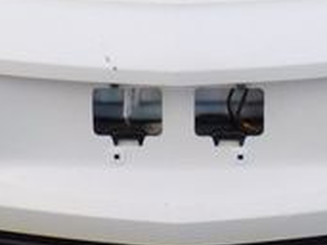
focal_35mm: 90
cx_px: 180
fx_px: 850
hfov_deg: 21.8
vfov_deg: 14.4
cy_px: -195
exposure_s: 1/200
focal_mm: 4.3
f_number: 3.3
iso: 125
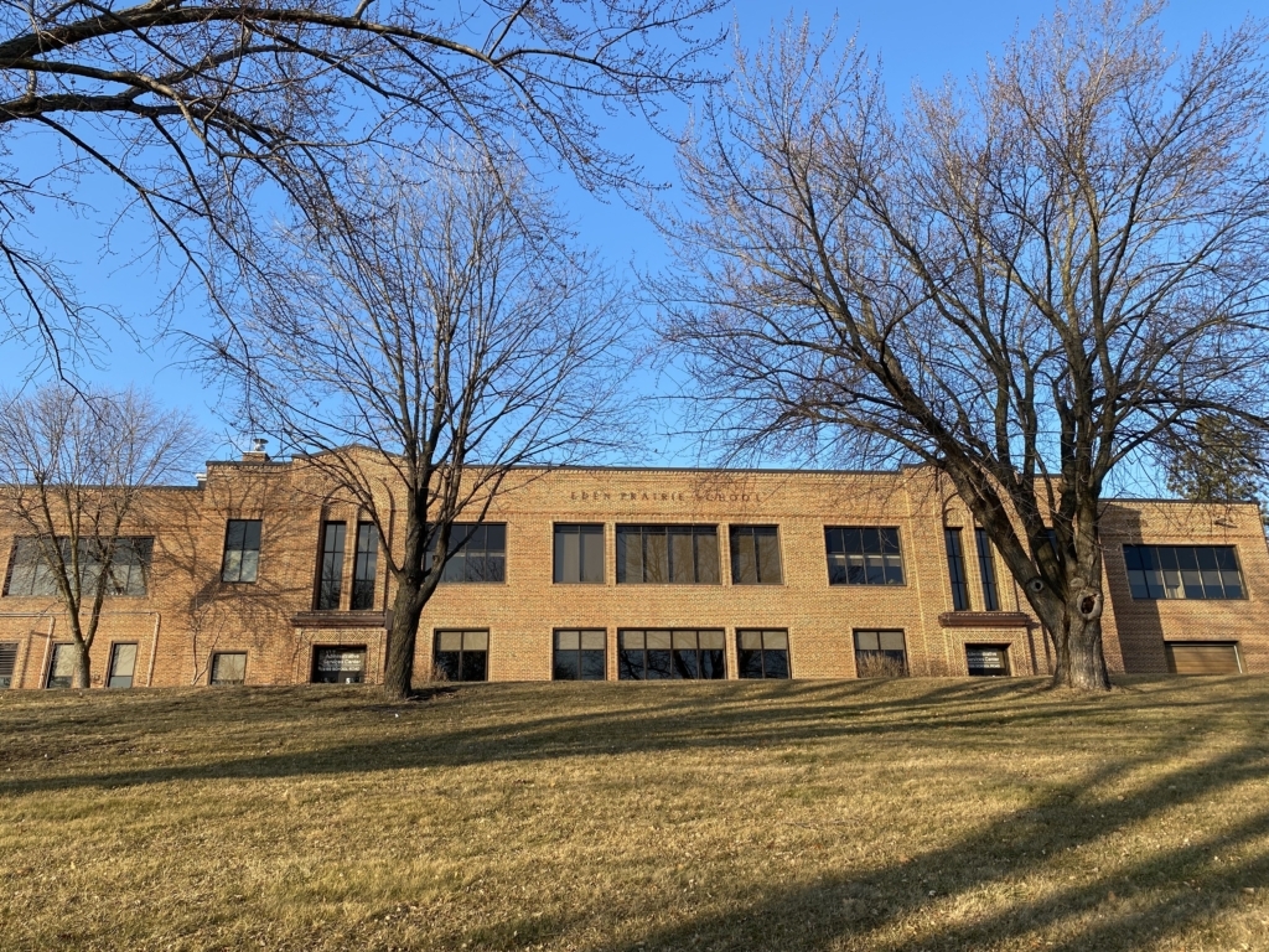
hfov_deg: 67.3
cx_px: 634
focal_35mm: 26
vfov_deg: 53.1
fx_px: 953
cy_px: 476
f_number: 1.8
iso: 32
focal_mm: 4.25
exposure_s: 1/884
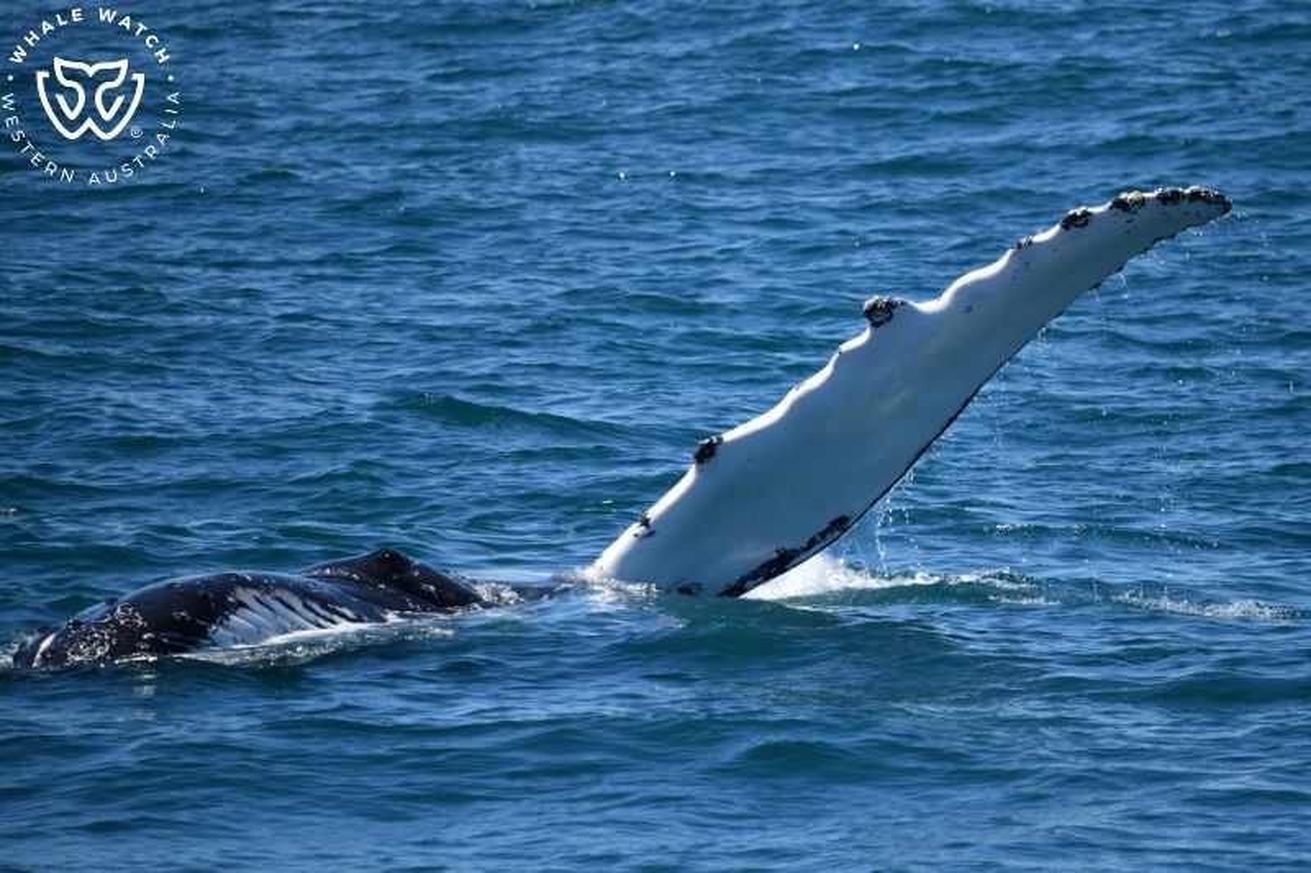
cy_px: 436
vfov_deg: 2.3
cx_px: 656
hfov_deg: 3.4
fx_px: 21844
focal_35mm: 600
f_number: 6.3
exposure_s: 1/8000
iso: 1400
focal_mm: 600
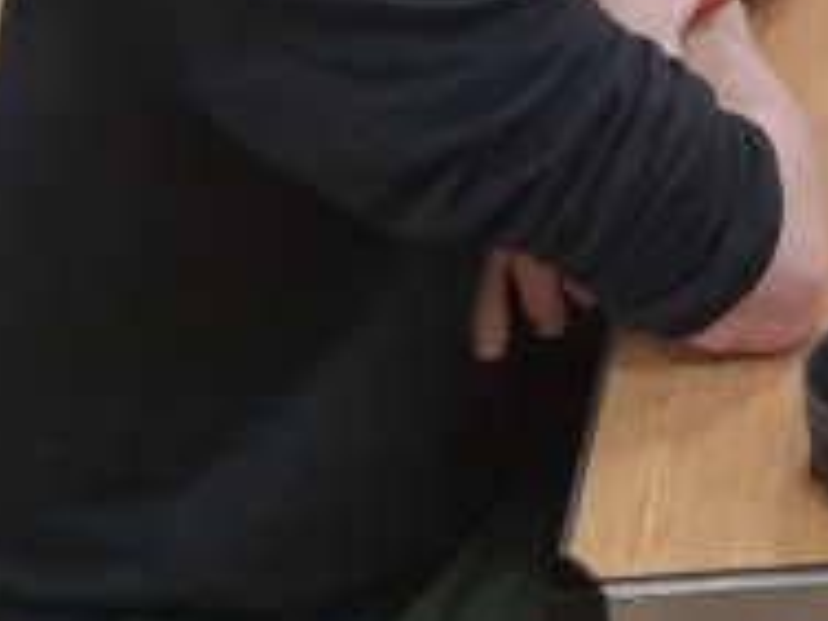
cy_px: -97
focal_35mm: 92
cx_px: 1092
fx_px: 2201
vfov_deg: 15.5
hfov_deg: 19.5
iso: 640
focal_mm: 3.95
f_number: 1.8
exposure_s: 1/100
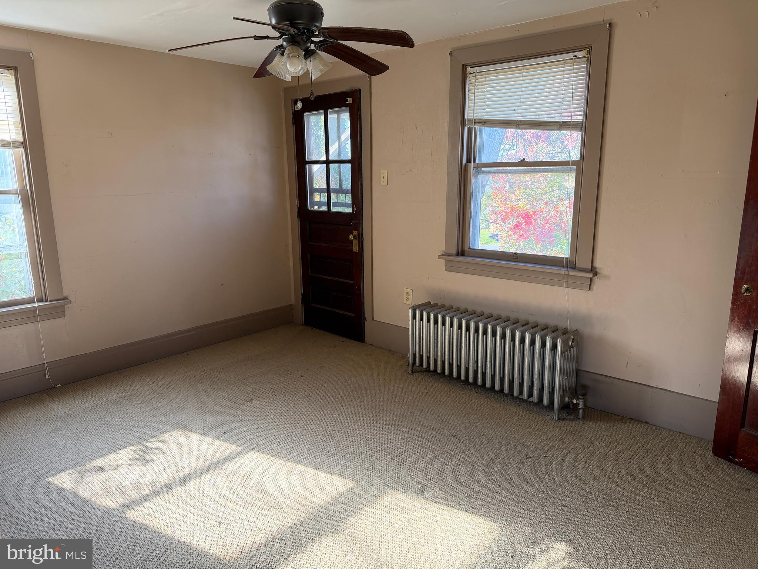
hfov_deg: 71.6
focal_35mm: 24
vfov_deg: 56.8
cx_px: 379
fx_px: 526
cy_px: 284
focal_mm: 6.76
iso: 200
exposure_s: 1/127
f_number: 1.78
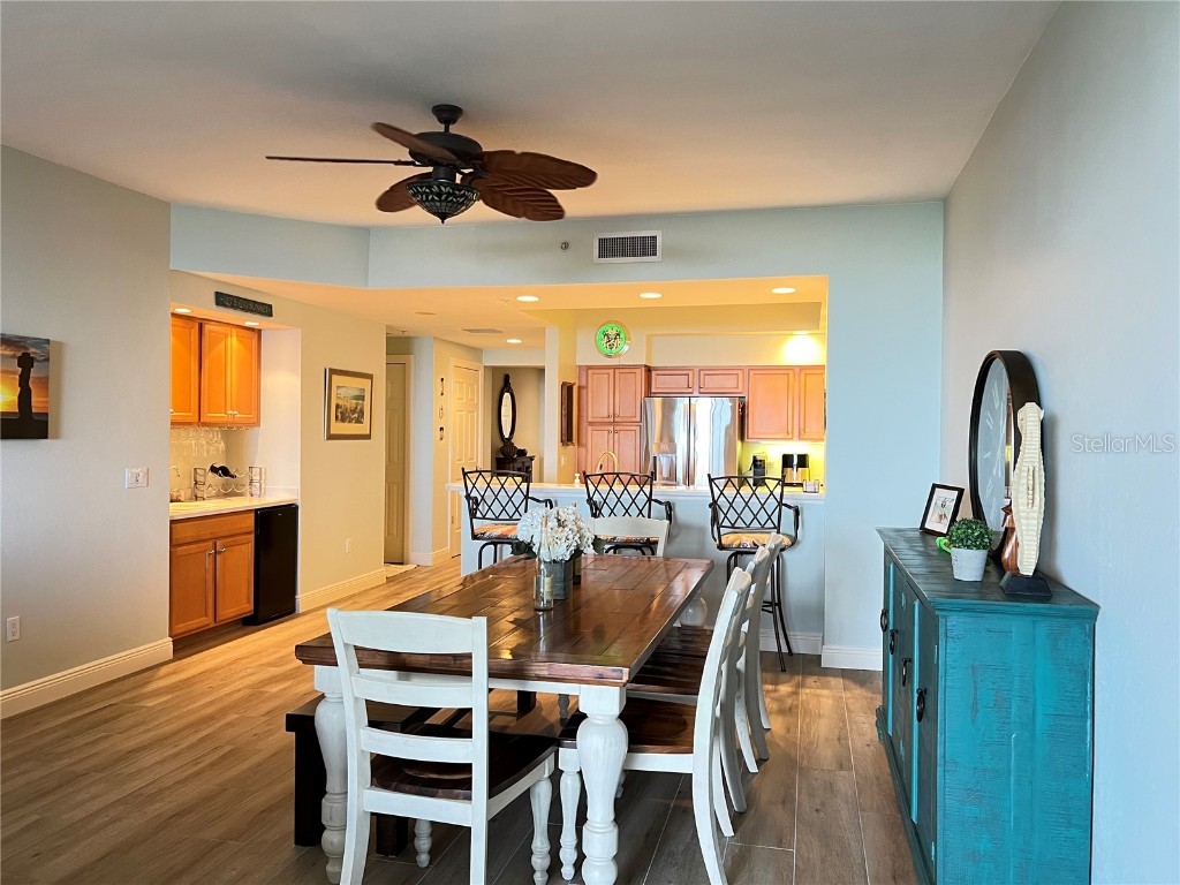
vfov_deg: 53.1
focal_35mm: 26
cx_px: 590
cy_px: 442
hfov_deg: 67.3
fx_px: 886
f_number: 1.5
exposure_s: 1/60
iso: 400
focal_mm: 5.7
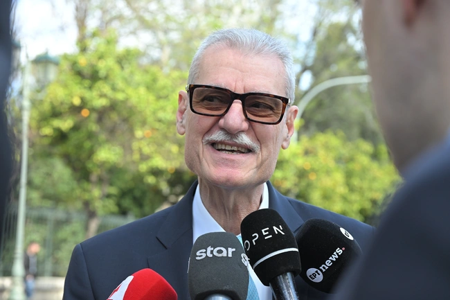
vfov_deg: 18.9
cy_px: 150
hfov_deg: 28.1
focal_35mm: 72
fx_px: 900
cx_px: 225
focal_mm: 72
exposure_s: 1/640
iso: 1000
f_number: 6.3
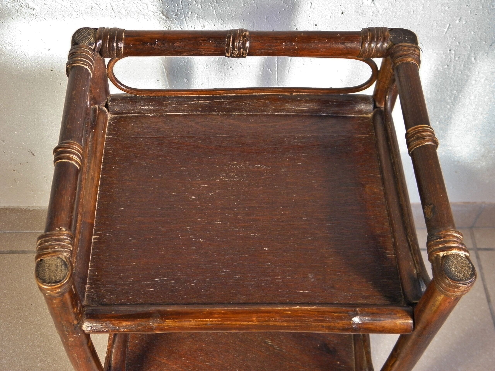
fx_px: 629
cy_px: 186
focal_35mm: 44
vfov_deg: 32.9
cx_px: 248
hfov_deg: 42.9
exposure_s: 1/15
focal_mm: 7.9
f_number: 3.9
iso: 200
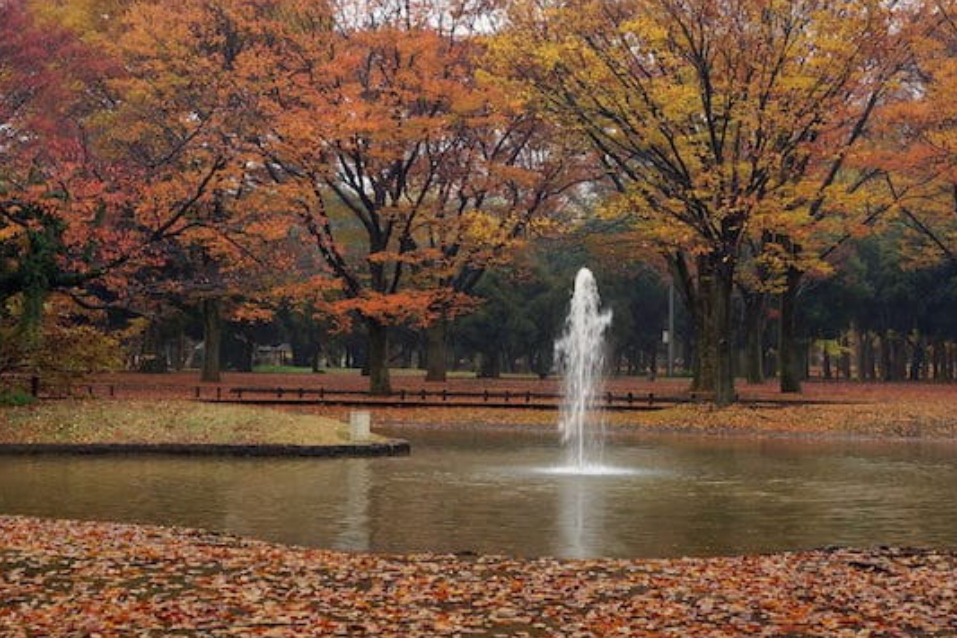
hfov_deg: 28.9
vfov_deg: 19.4
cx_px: 530
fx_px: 1854
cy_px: 174
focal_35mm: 70
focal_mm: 31
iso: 100
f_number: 5.6
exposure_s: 1/80
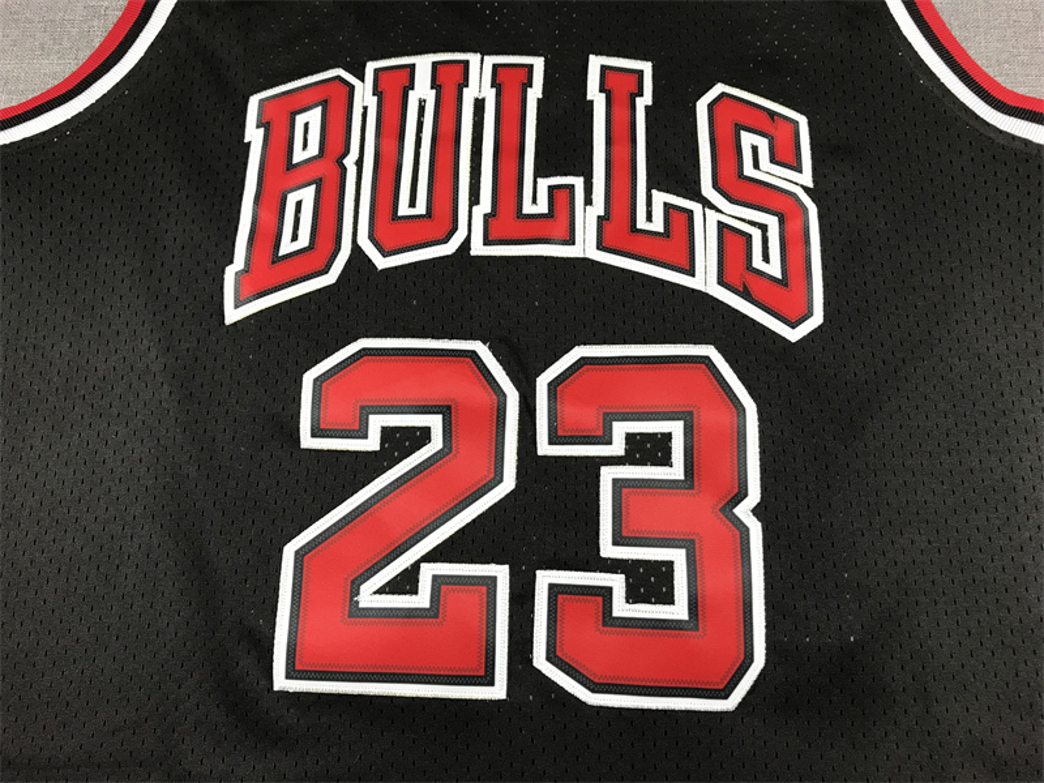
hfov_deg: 63.4
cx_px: 522
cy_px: 392
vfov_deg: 49.7
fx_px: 844
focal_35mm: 28
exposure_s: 1/33
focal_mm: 3.99
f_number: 1.8
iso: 20
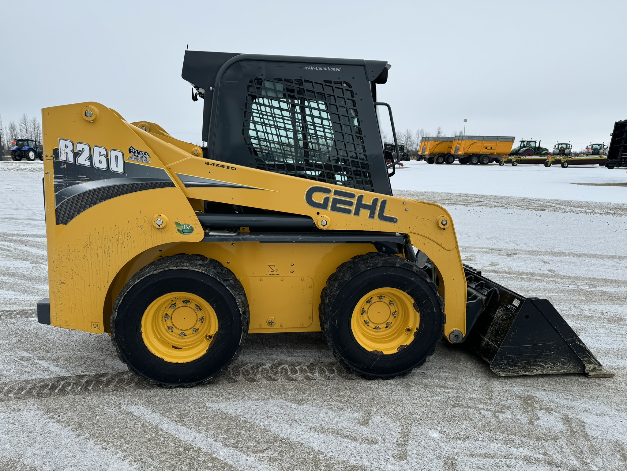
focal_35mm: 24
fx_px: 435
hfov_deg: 71.6
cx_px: 314
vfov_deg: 56.8
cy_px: 236
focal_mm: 6.76
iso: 80
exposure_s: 1/1059
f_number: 1.78
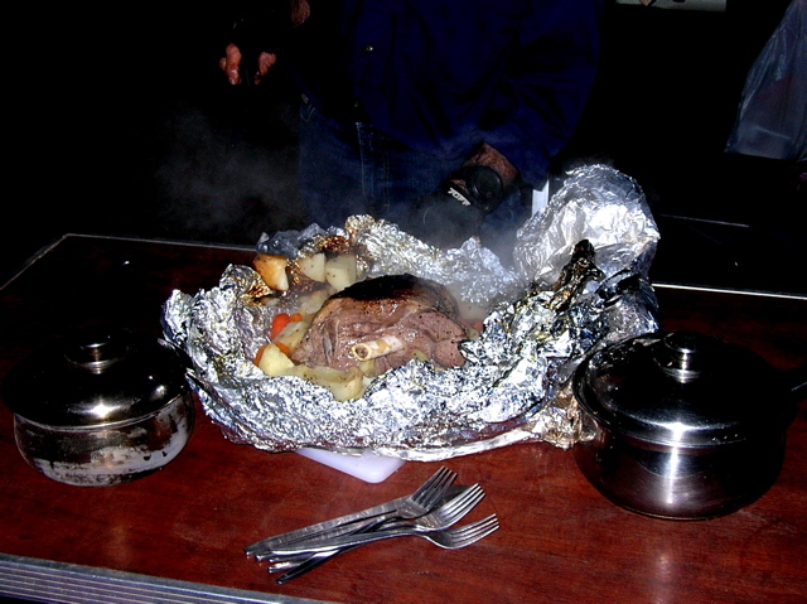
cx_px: 404
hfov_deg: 51.4
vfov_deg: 39.6
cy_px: 302
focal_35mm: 36
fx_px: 839
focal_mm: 6
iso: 50
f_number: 2.7
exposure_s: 1/60.1
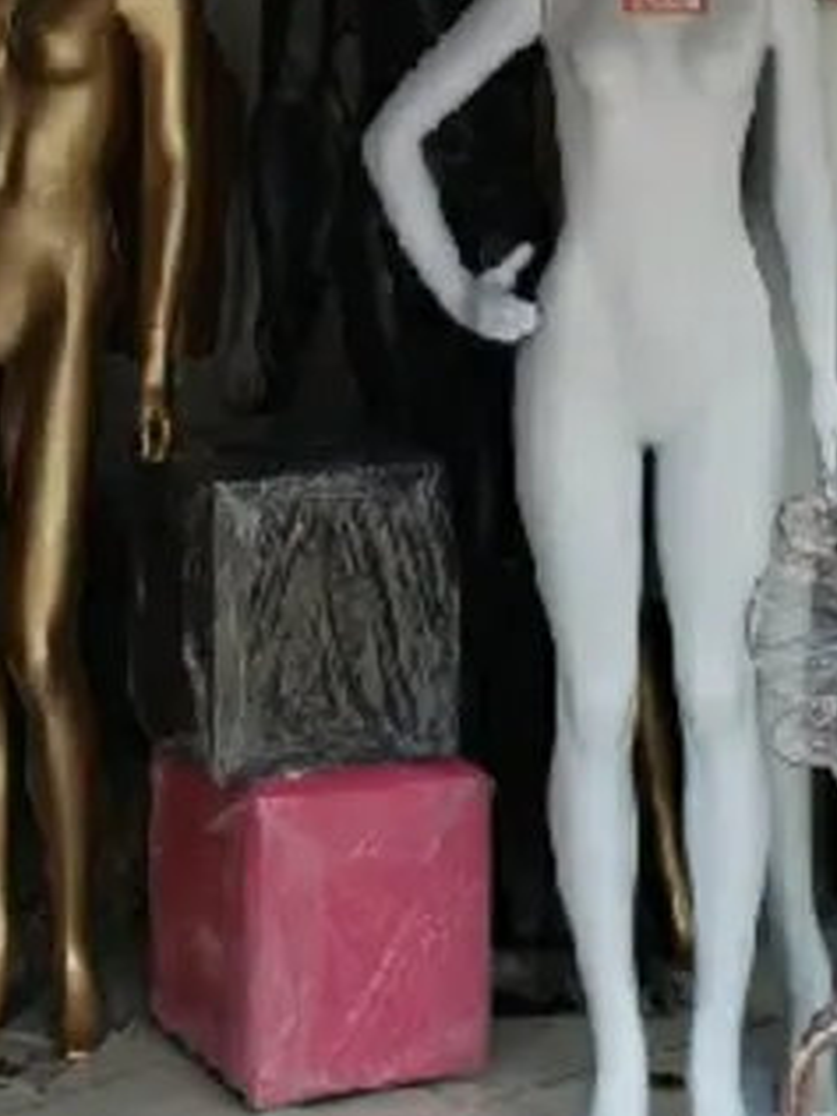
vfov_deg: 18.9
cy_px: -410
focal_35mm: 95
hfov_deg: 15.5
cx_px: 194
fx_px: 3063
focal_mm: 4.3
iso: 50
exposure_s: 1/556
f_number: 2.4
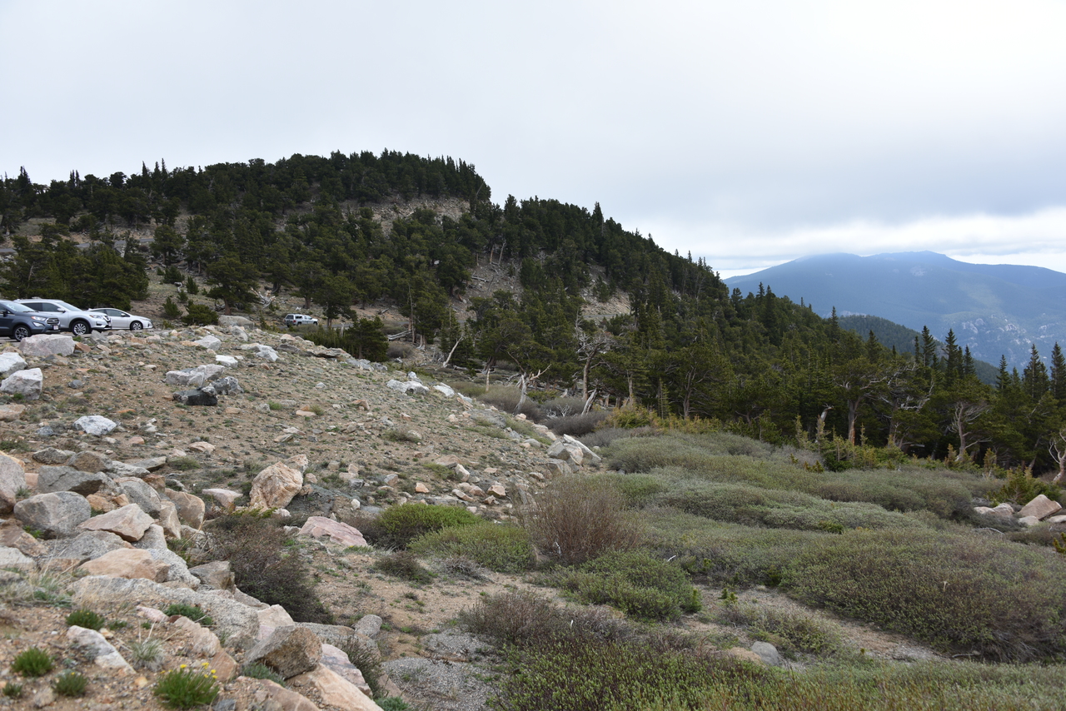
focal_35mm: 28
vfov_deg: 46.4
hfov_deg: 65.5
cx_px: 533
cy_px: 356
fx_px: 829
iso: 100
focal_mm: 28
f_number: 7.1
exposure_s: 1/200
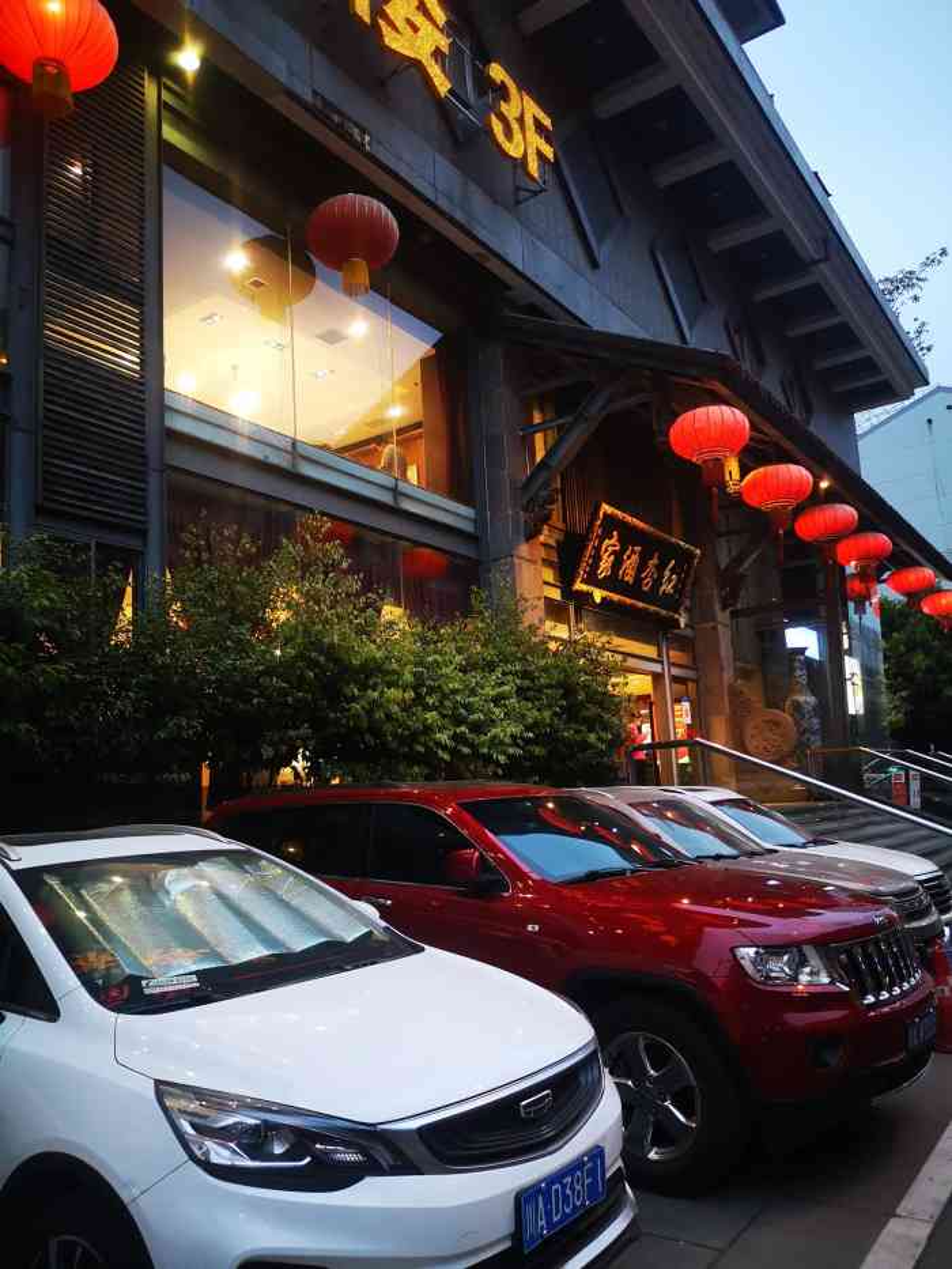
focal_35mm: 27
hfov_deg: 51.4
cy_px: 634
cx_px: 476
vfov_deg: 65.3
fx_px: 990
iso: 400
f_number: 1.8
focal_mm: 3.95
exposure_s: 1/50
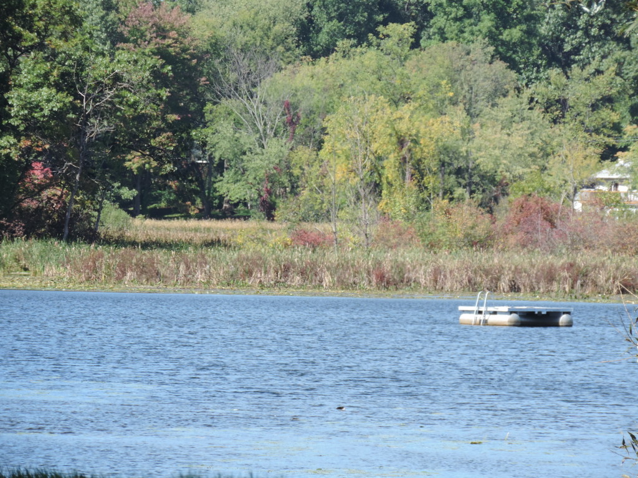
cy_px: 239
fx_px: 7372
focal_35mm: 400
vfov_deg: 3.7
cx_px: 319
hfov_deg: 5.0
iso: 110
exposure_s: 1/250
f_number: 4.8
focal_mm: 71.3
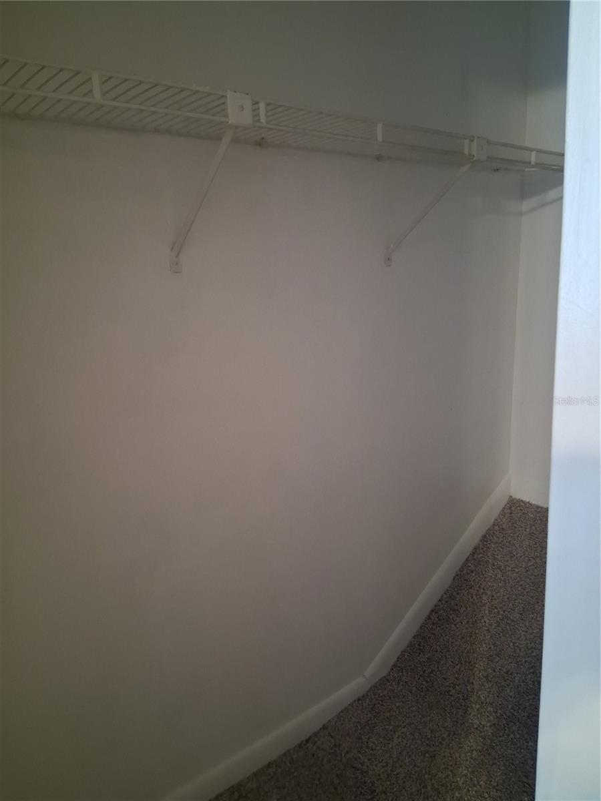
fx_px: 602
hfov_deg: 53.1
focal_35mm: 26
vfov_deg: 67.3
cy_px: 400
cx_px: 300
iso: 500
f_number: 1.8
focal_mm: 3.98
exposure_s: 1/33
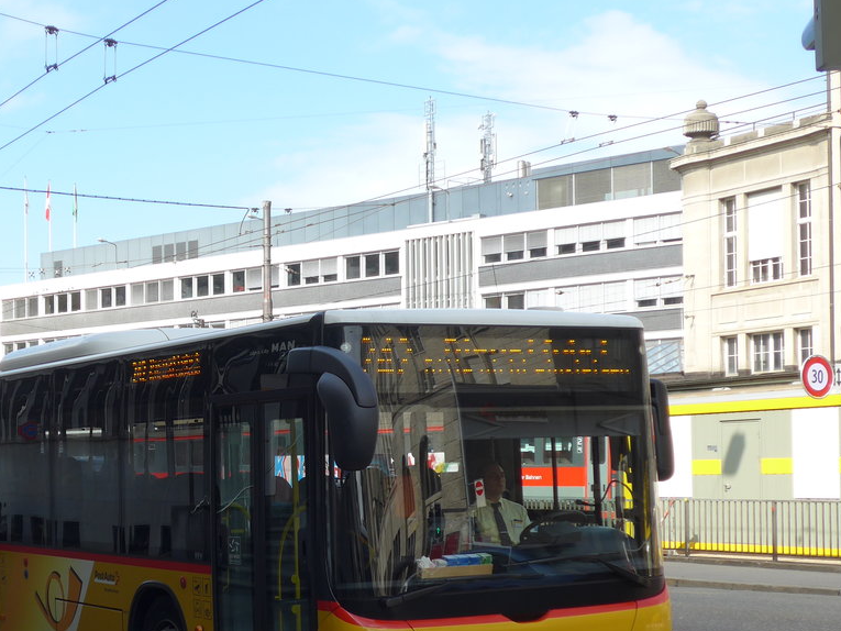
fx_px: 1677
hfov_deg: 27.8
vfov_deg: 21.2
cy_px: 455
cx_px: 231
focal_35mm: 69
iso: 80
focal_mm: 9
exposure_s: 1/640
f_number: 2.8
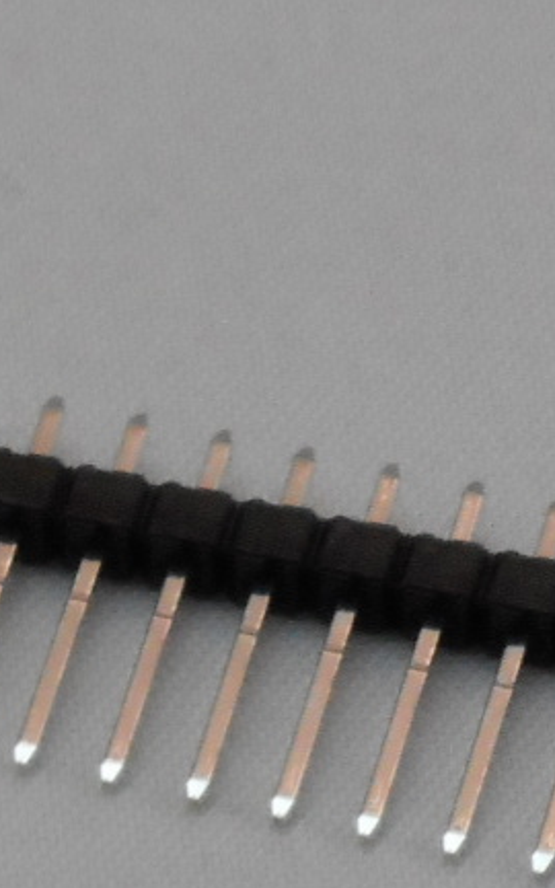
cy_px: 497
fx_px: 15779
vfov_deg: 3.2
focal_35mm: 652
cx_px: -393
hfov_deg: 2.0
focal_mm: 20.9
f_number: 5.9
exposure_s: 1/60
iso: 400
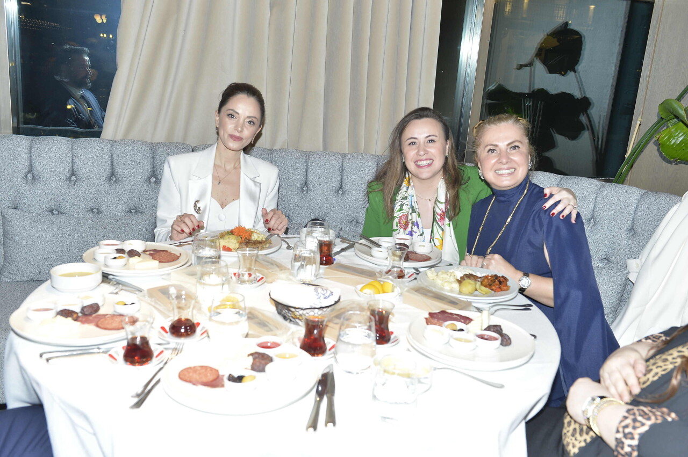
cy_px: 228
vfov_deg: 38.8
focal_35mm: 34
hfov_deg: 55.8
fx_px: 649
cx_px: 344
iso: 500
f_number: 6.3
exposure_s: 1/60
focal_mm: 34
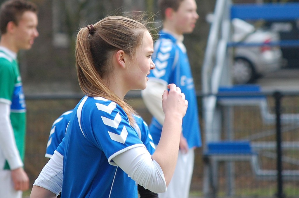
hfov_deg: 8.3
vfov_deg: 5.5
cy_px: 99
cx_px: 150
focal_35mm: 248
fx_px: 2053
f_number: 5.3
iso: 400
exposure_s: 1/640
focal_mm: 165
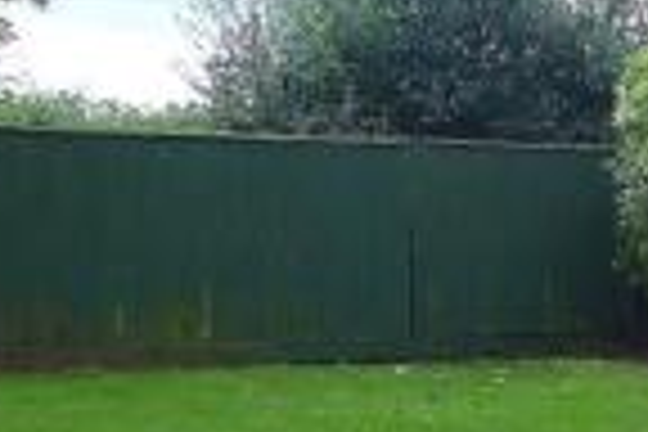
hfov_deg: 17.0
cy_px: 529
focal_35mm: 109
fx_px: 1962
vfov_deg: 12.3
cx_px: 968
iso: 80
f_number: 2.8
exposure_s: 1/320
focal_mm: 4.7
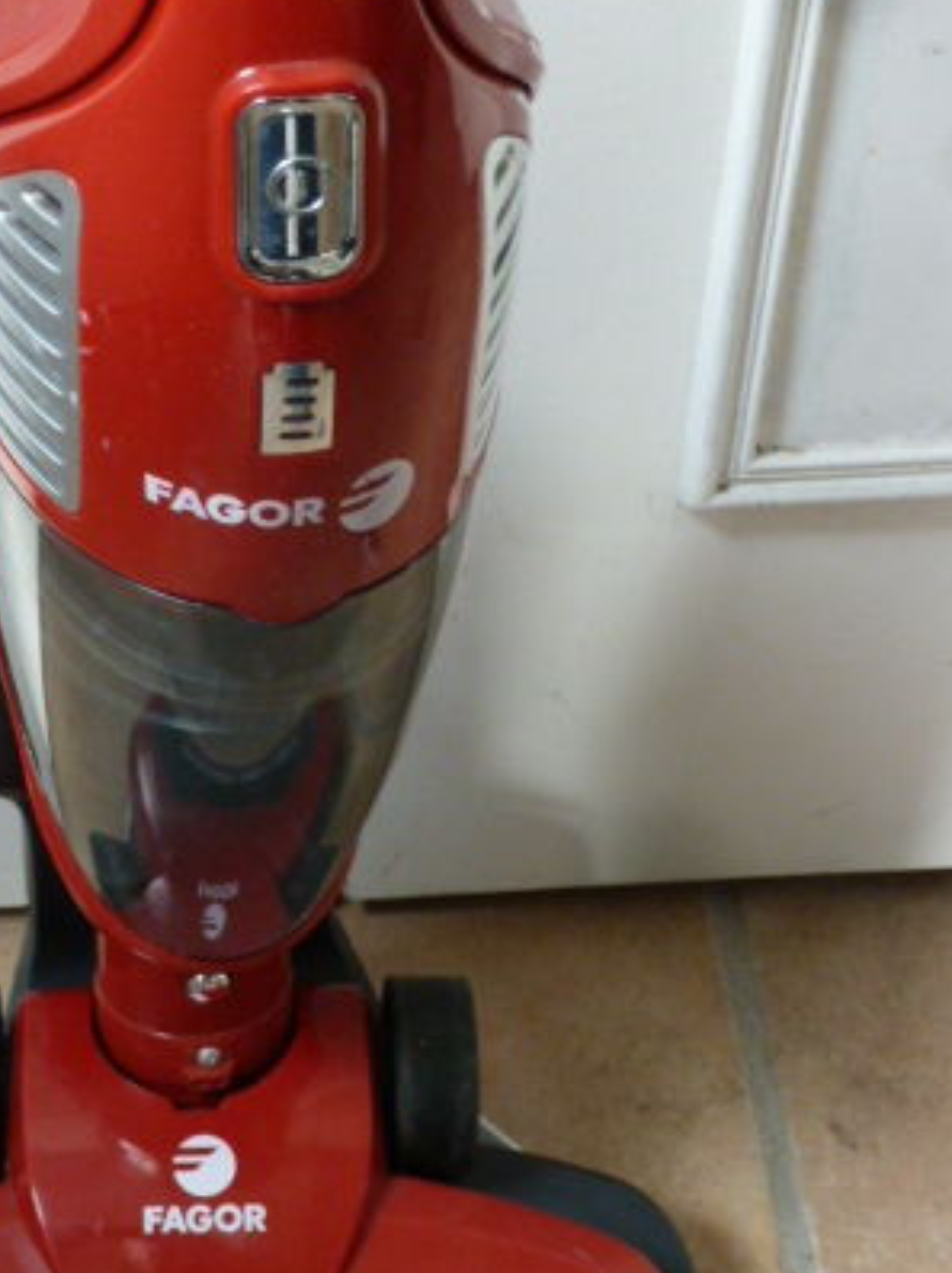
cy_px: 673
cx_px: 266
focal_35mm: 71
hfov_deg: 20.6
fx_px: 2608
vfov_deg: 27.4
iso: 400
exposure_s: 1/15
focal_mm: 7.3
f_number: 3.7
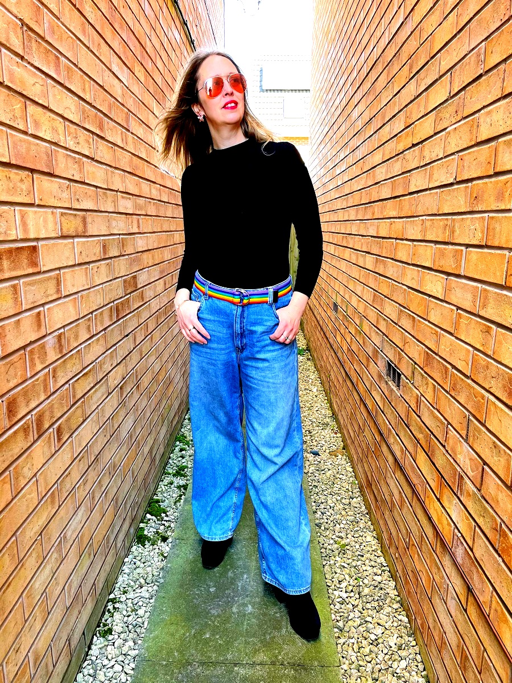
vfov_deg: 67.3
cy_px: 342
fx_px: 513
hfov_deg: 53.1
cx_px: 256
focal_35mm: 26
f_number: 1.6
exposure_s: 1/121
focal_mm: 4.2
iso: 100
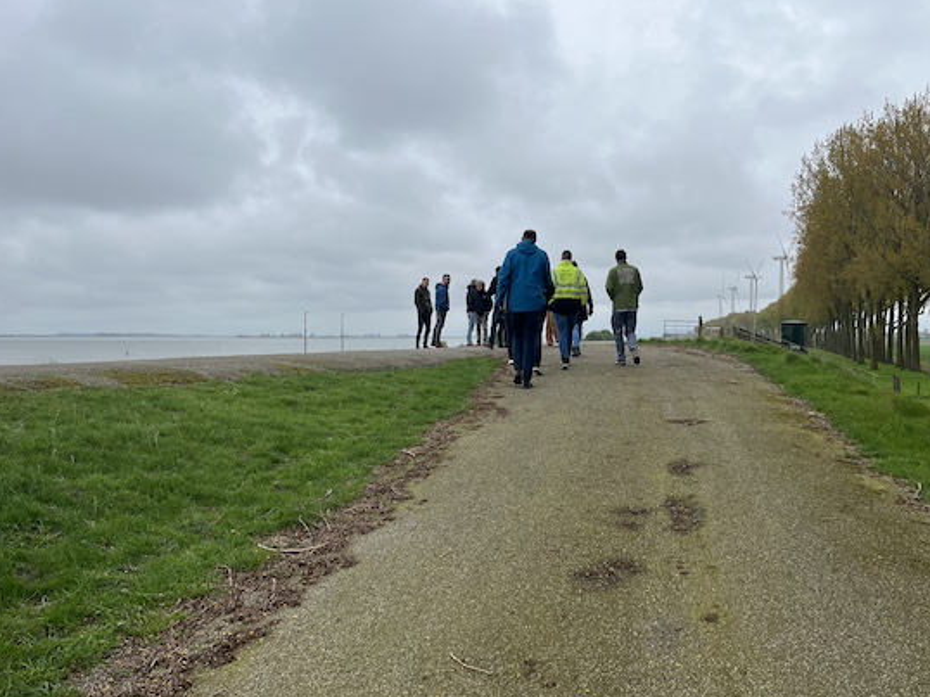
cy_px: 356
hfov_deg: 61.5
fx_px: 779
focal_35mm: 29
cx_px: 512
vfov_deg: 48.2
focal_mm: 5.1
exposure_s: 1/3745
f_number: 1.6
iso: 50
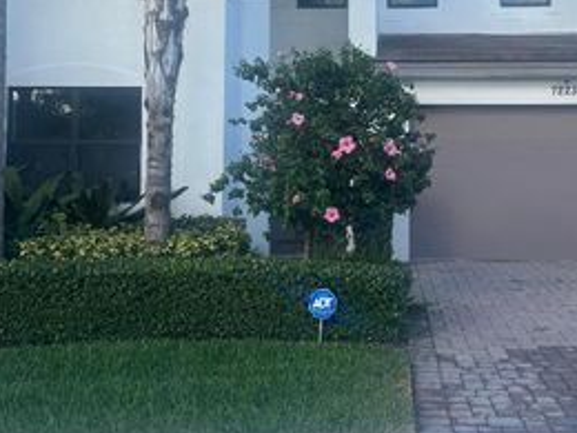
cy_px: 90
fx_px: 833
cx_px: 371
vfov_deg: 28.5
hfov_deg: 37.9
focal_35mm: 50
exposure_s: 1/1115
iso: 50
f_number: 1.6
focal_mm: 5.96
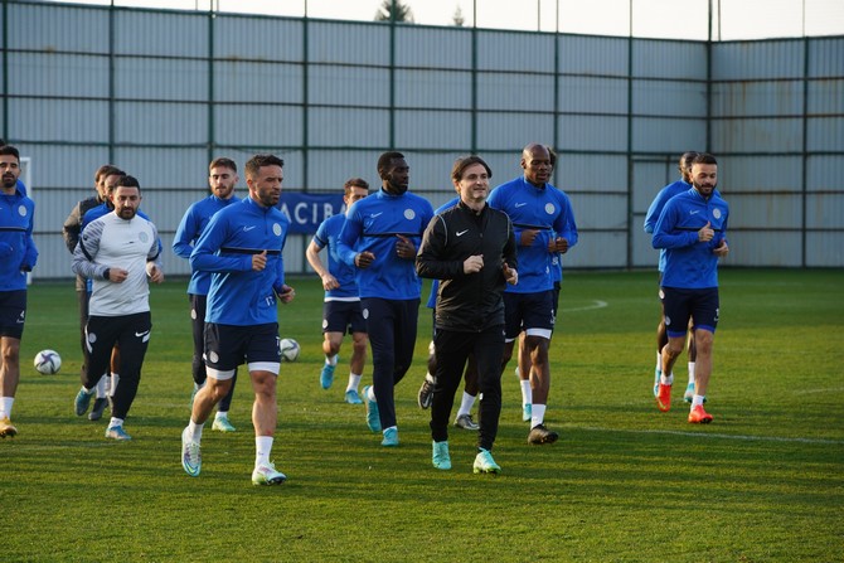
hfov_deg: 14.2
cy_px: 282
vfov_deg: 9.5
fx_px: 3400
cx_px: 422
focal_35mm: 145
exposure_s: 1/400
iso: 500
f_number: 5.6
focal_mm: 145
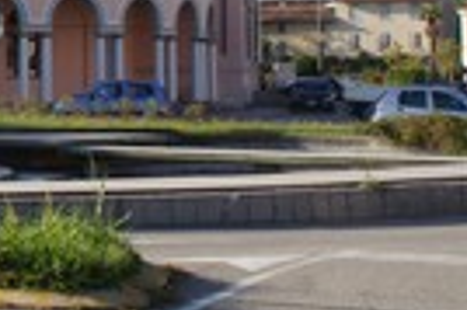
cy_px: -44
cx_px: -261
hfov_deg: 15.1
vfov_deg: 10.9
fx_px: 1607
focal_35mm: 124
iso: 100
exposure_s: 1/80
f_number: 11
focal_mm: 24
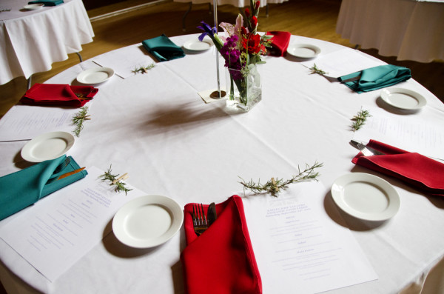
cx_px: 222
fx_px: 332
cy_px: 147
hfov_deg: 67.5
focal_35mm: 27
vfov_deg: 47.7
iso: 640
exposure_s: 1/80
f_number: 3.5
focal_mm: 18
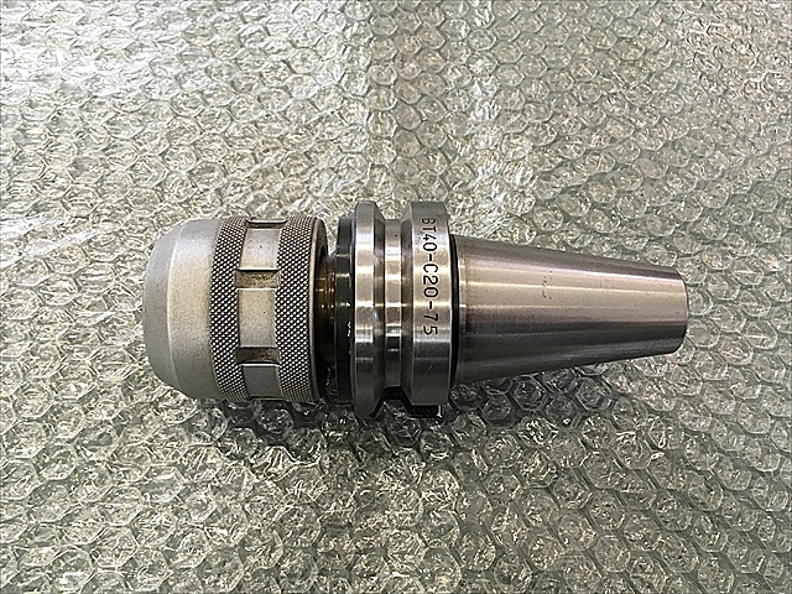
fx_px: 664
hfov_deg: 61.7
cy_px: 297
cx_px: 396
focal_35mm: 29
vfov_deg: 48.2
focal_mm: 4.15
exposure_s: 1/30
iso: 32
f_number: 2.2
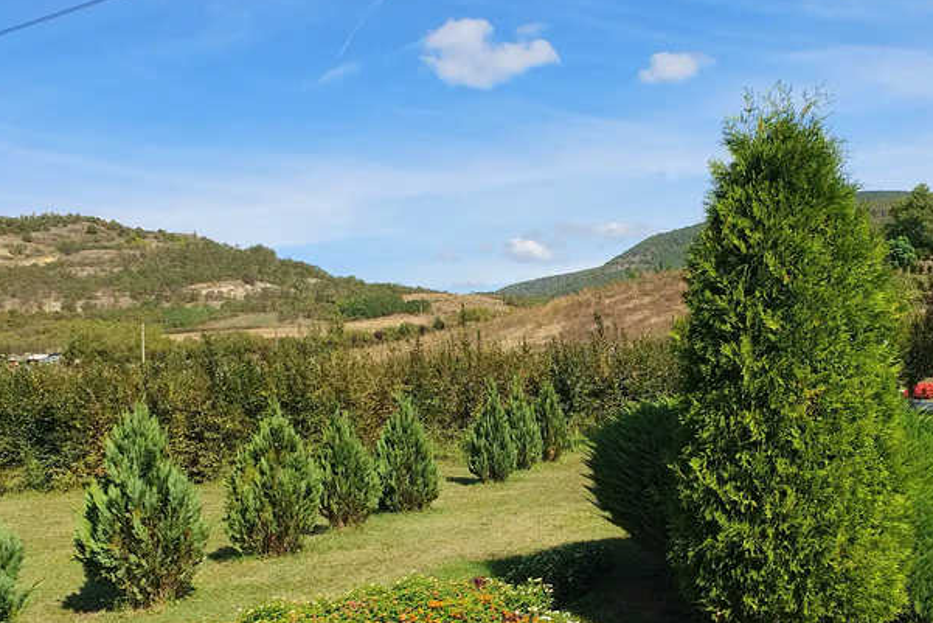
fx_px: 933
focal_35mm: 36
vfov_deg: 36.8
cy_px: 359
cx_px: 505
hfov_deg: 53.1
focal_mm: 4.32
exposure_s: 1/1564
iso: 50
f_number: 2.4
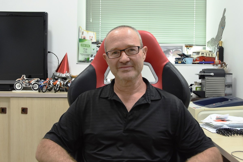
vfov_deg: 40.0
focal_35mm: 33
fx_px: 223
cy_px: 81
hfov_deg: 57.2
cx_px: 122
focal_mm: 22
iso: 1000
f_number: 5.6
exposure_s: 1/80
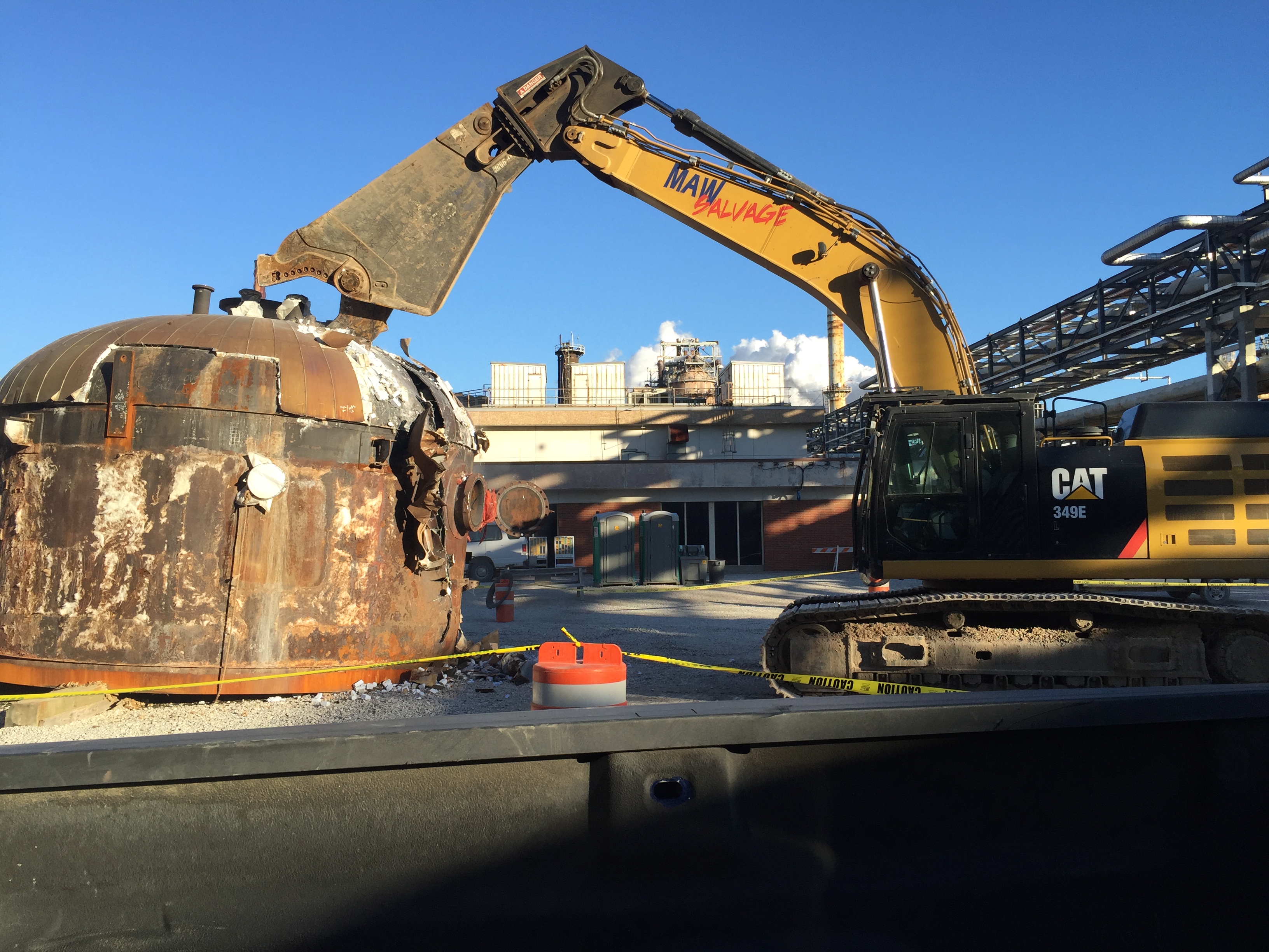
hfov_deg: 61.7
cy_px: 476
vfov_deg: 48.2
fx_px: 1063
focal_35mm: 29
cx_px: 634
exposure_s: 1/1041
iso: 32
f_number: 2.2
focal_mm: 4.15
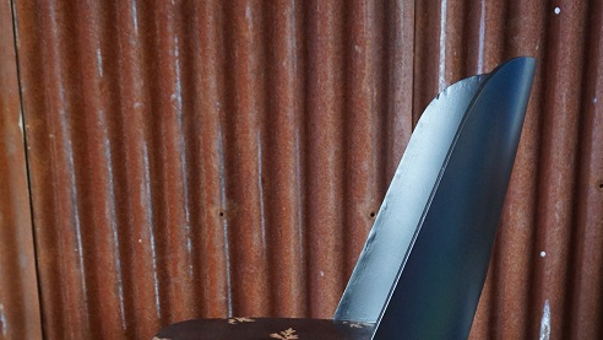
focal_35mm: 48
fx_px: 768
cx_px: 303
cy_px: 379
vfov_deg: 23.3
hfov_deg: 42.9
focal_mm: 20
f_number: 4
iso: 3200
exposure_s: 1/100
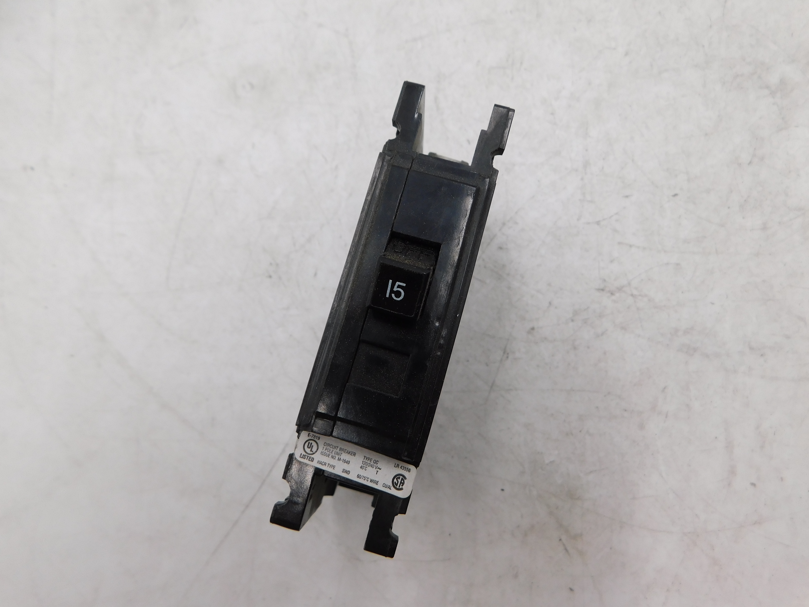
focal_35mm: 23
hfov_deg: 73.9
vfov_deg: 58.9
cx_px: 404
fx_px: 538
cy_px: 304
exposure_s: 1/125
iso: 125
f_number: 3
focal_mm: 4
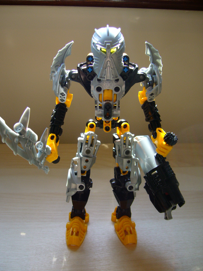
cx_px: 99
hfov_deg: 39.7
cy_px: 139
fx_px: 281
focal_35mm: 36
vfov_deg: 51.4
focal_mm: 5.8
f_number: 2.8
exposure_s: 1/160
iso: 100
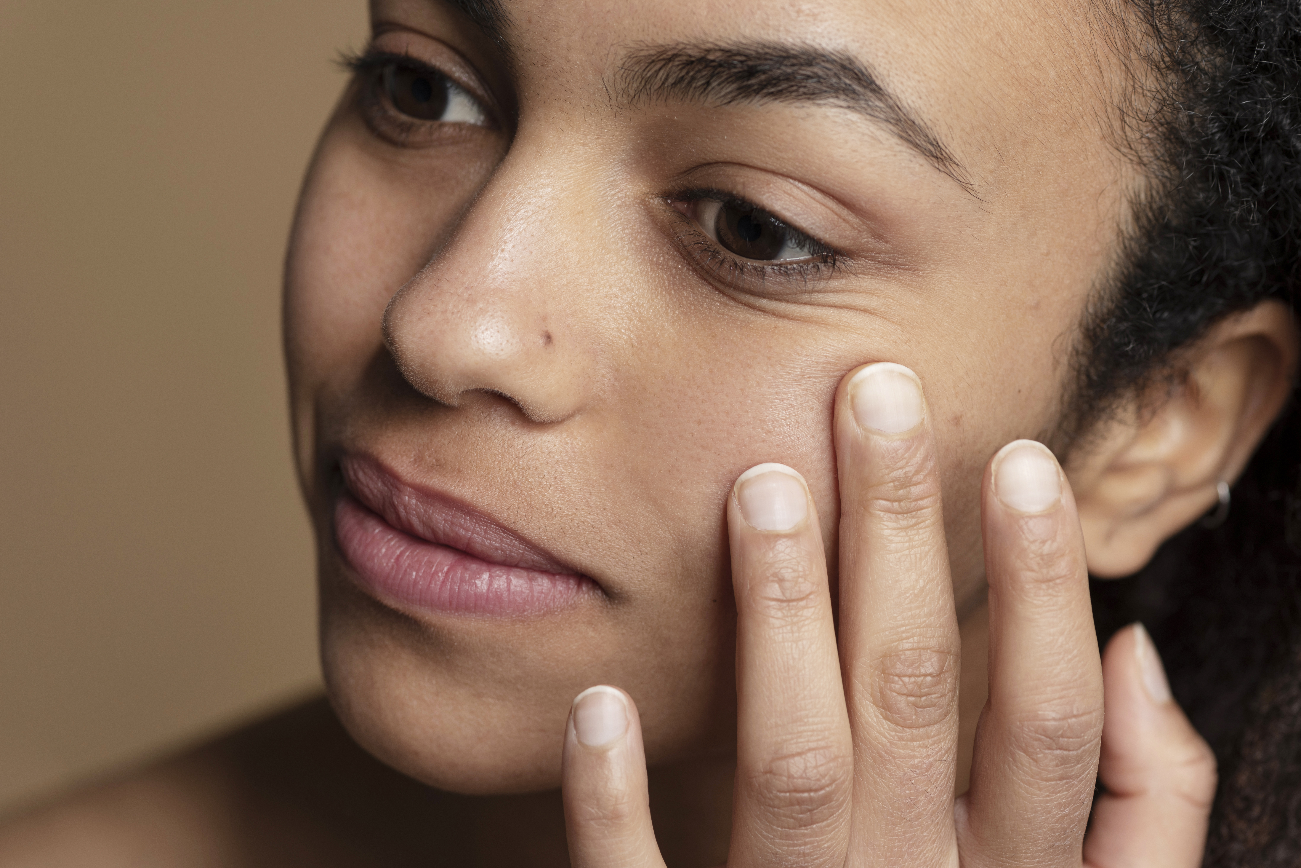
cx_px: 650
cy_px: 434
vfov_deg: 13.1
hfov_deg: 19.4
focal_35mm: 105
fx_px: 3796
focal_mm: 105
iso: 250
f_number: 5.6
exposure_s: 1/200
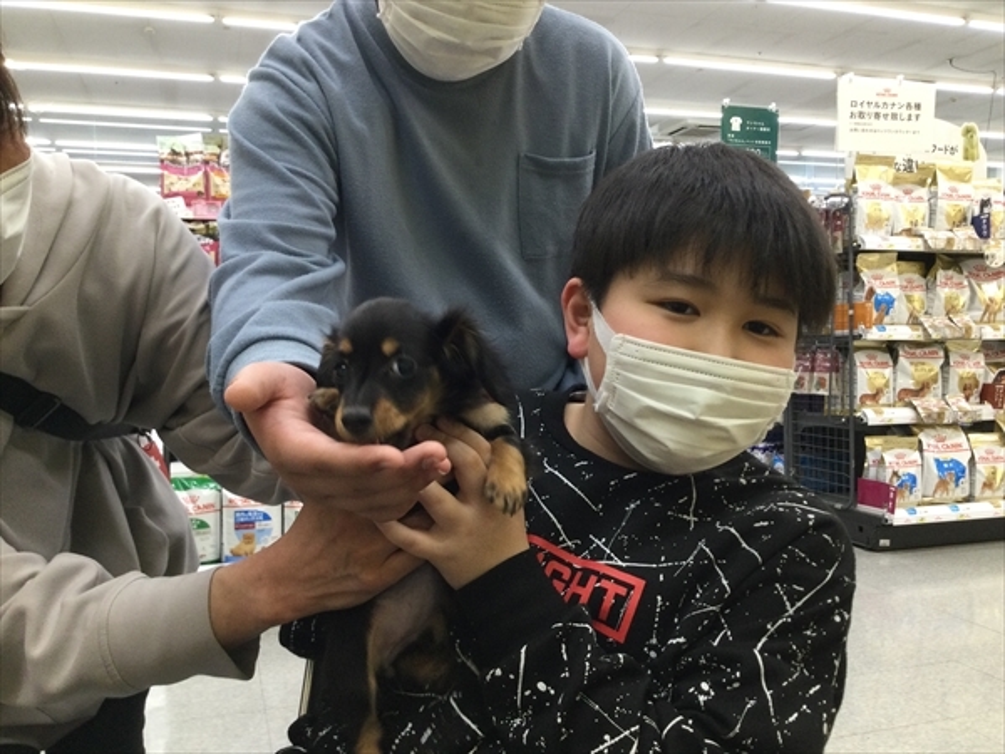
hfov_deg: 58.4
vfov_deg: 45.4
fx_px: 900
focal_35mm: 31
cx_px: 502
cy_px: 377
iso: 80
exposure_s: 1/30
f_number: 2.4
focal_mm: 3.3
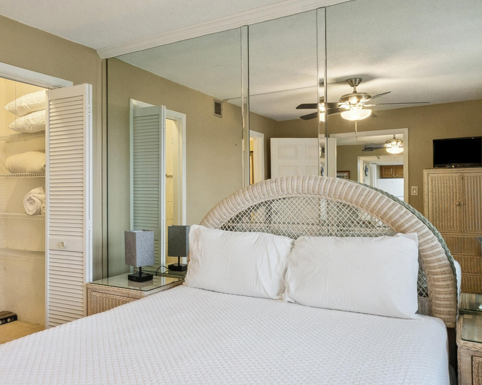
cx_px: 172
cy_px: 197
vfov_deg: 48.5
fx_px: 428
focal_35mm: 30
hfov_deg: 57.8
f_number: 8
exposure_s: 1/30
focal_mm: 10
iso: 320
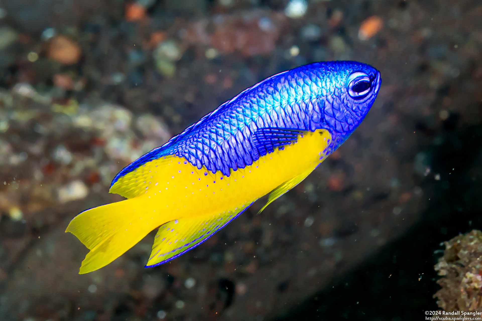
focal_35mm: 90
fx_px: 1205
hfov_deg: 22.6
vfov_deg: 15.2
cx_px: 241
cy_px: 160
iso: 400
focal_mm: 90
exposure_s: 1/200
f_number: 11
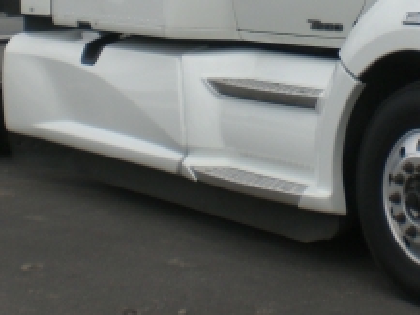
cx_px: 375
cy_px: -23
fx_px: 1360
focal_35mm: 112
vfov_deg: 13.0
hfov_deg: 17.3
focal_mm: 6.3
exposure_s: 1/500
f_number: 4.4
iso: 50
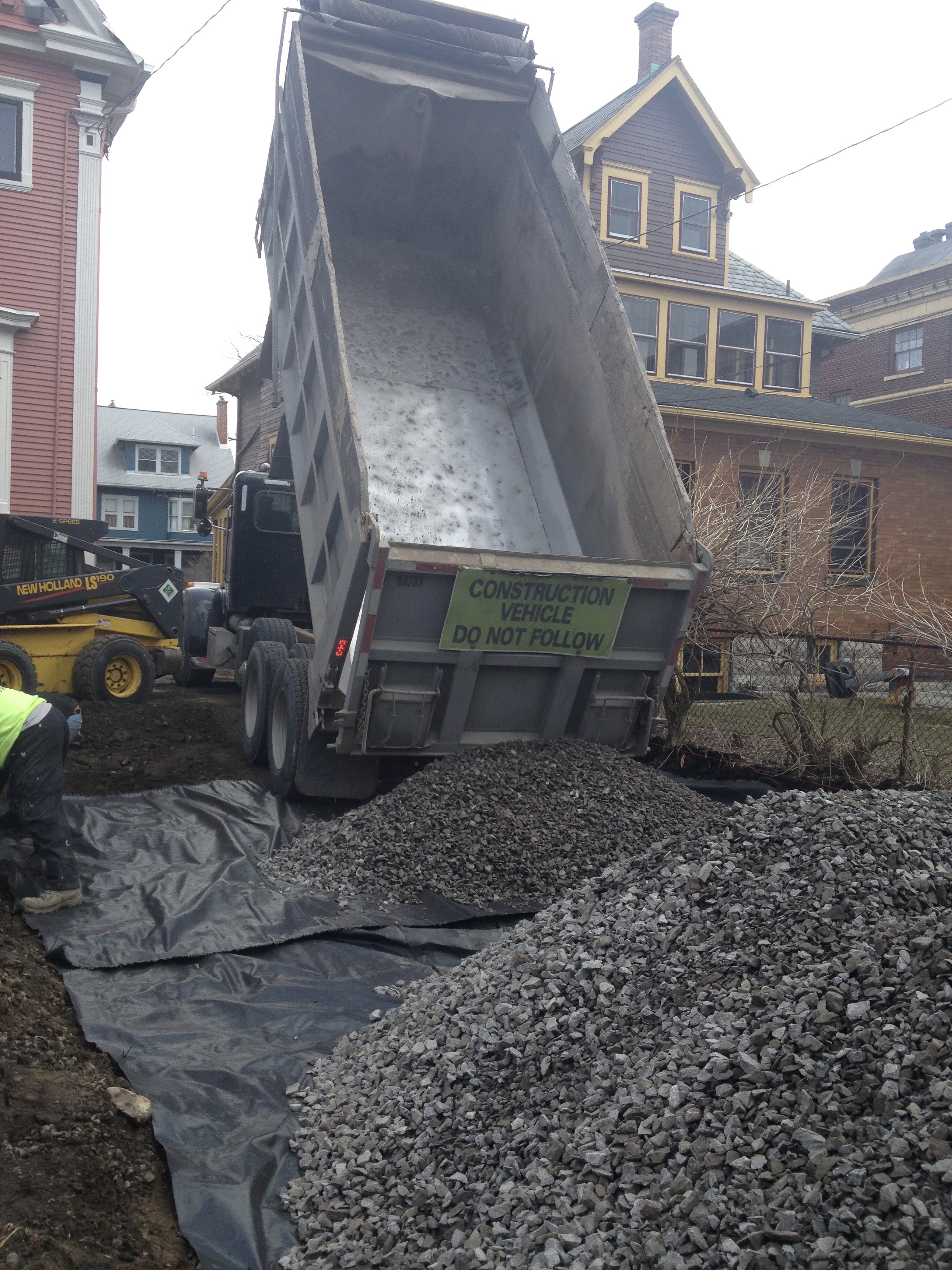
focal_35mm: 35
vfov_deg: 52.6
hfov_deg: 40.7
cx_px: 476
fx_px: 1283
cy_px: 635
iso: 50
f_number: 2.4
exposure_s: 1/531
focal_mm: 4.28
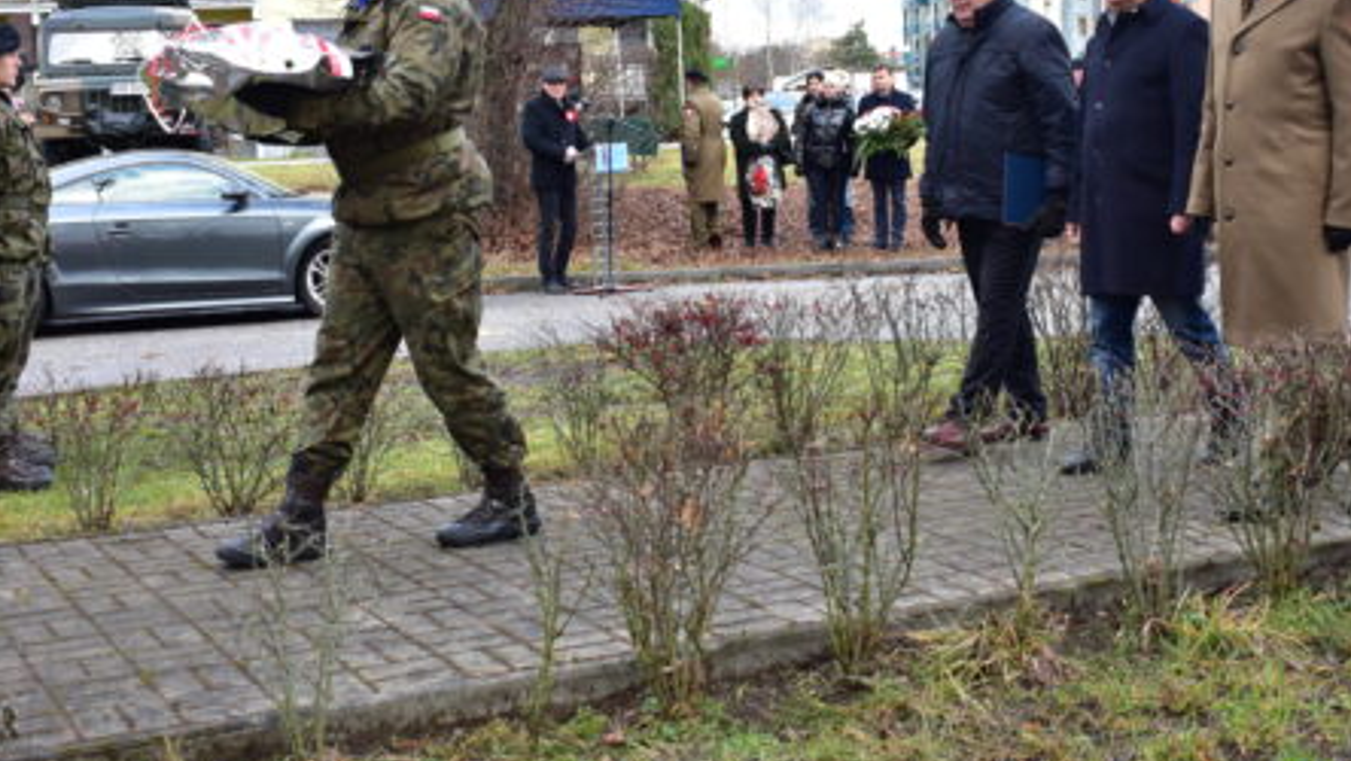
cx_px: 758
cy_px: 253
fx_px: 1997
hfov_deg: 37.3
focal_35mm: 56
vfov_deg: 21.5
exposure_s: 1/160
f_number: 5
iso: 500
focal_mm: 25
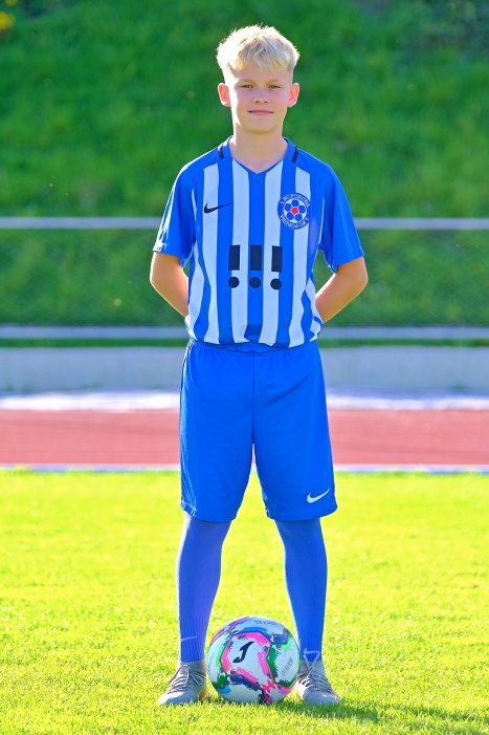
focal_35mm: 166
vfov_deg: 12.4
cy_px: 368
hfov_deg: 8.3
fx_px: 3384
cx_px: 244
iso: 320
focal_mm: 110.6
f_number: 2.8
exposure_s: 1/750
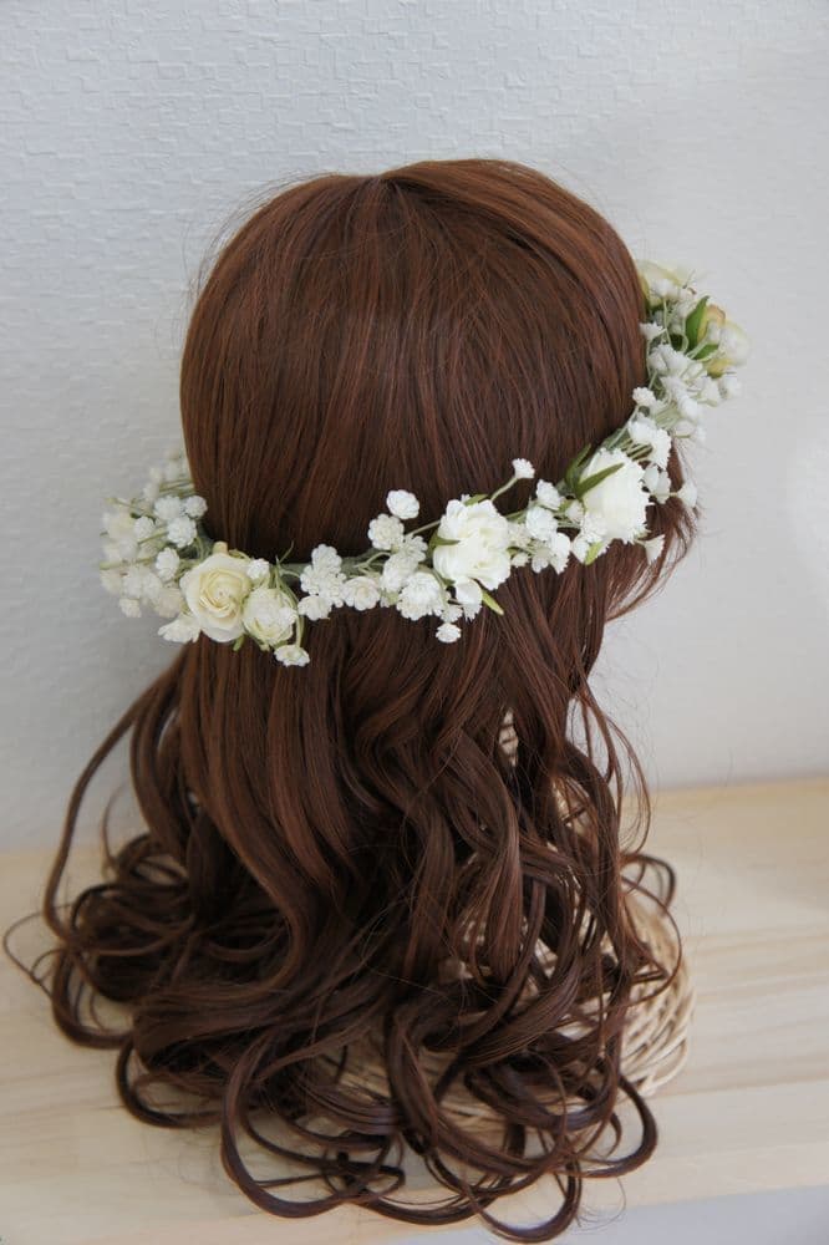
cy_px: 622
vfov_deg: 34.2
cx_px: 414
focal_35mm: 58
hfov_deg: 23.2
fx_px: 2022
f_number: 4.5
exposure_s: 1/60
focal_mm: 39
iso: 250
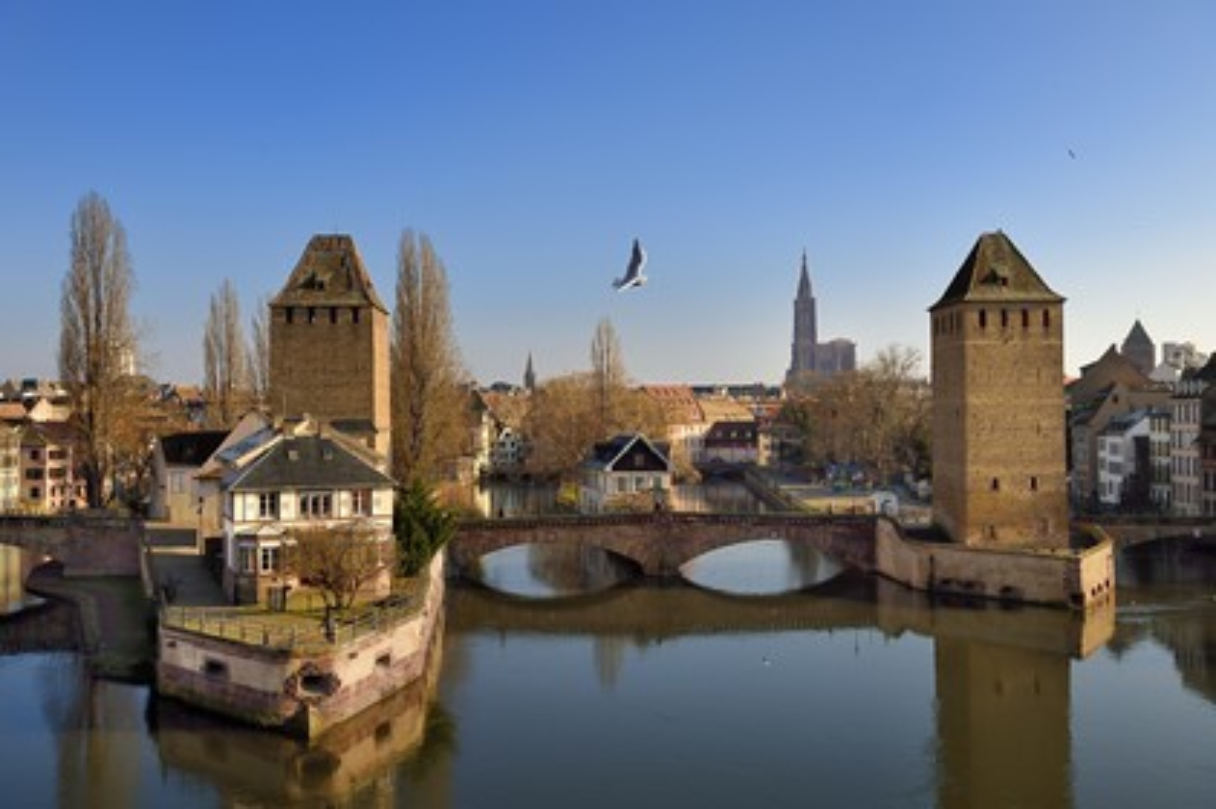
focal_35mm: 36
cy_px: 404
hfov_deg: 53.2
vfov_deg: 36.8
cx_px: 608
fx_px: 1215
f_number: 8
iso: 200
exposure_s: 1/640
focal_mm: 36
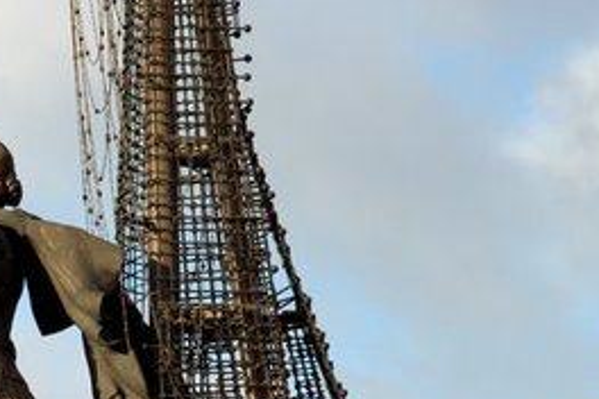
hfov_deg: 5.4
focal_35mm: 382
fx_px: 6359
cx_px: 75
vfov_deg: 3.6
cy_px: 474
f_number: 10
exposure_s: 1/200
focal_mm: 105
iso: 200
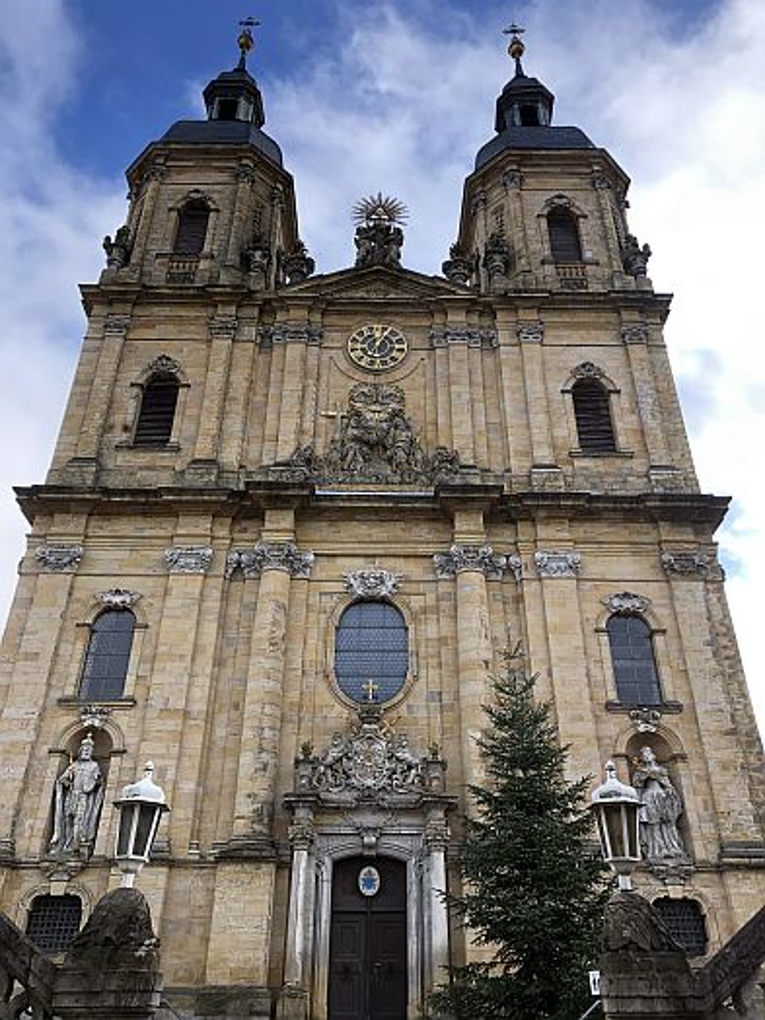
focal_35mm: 28
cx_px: 382
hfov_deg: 49.7
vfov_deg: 63.4
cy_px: 510
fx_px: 825
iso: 20
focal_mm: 3.99
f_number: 1.8
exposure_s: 1/287
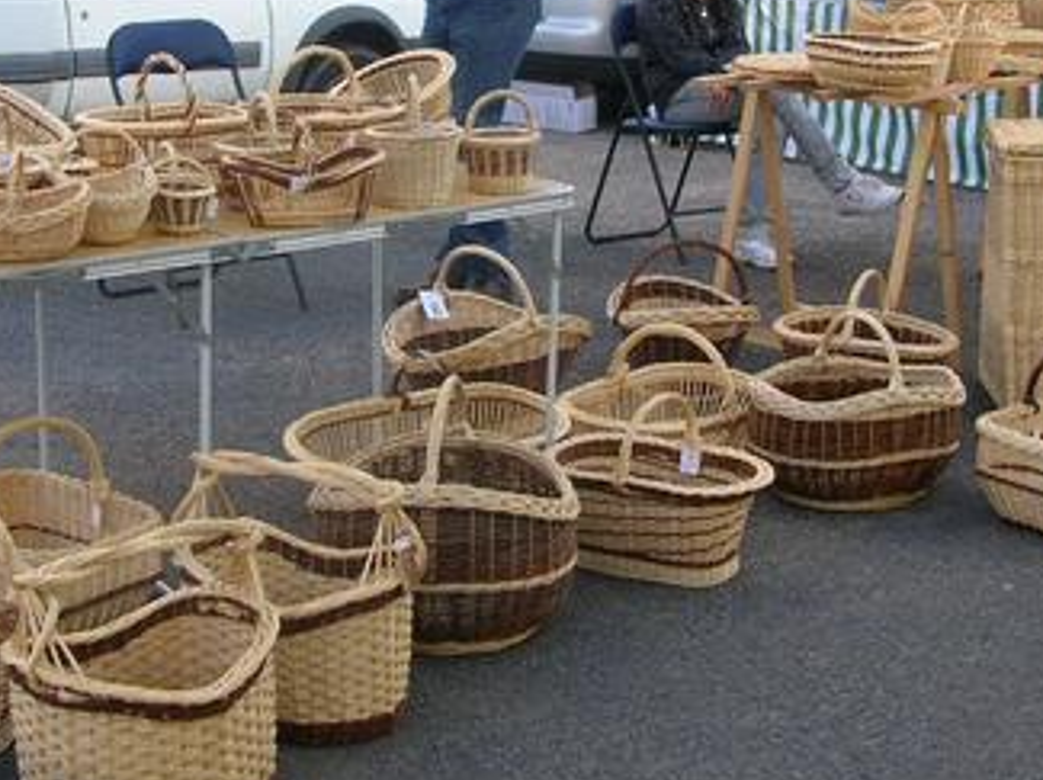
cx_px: 475
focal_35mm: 69
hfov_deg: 28.2
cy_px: 205
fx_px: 2077
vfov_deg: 21.1
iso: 50
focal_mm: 5.8
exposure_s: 1/182
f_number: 2.8
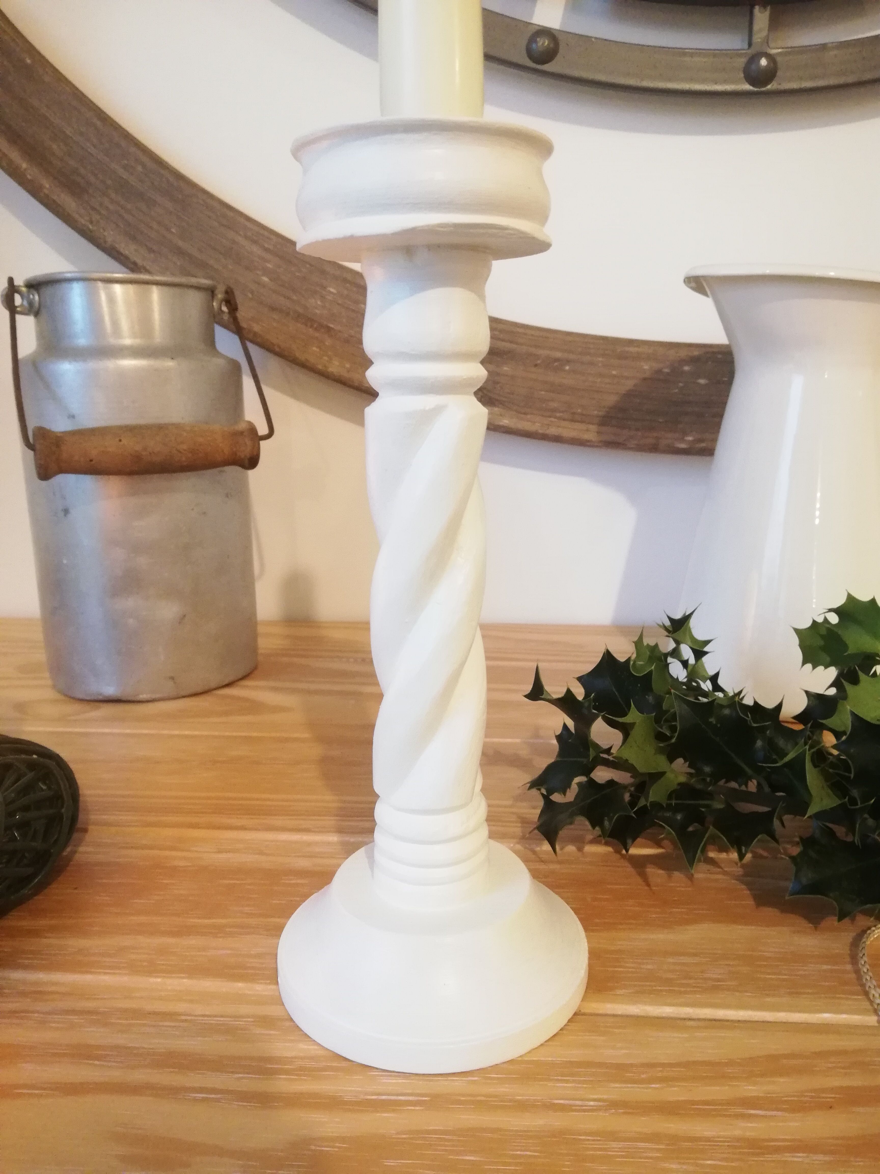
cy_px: 587
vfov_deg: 67.3
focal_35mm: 26
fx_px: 881
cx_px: 440
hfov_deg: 53.1
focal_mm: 3.81
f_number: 2.2
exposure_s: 1/20
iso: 640
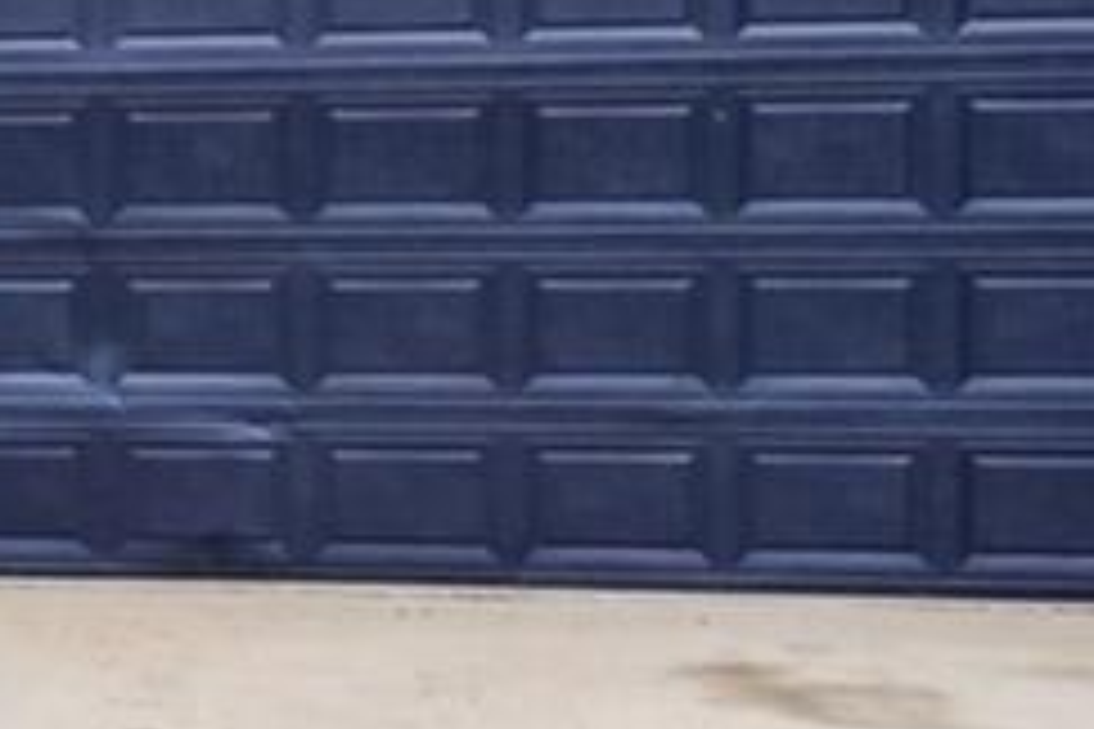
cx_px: -1639
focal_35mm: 138
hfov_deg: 11.7
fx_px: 4193
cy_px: -72
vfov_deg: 9.8
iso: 400
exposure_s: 1/125
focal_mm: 21
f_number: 10
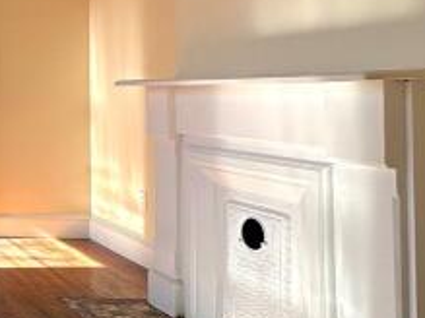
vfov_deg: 31.1
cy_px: 91
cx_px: -245
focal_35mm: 46
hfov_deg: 26.4
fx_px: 564
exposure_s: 1/358
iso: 40
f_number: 2.2
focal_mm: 2.22
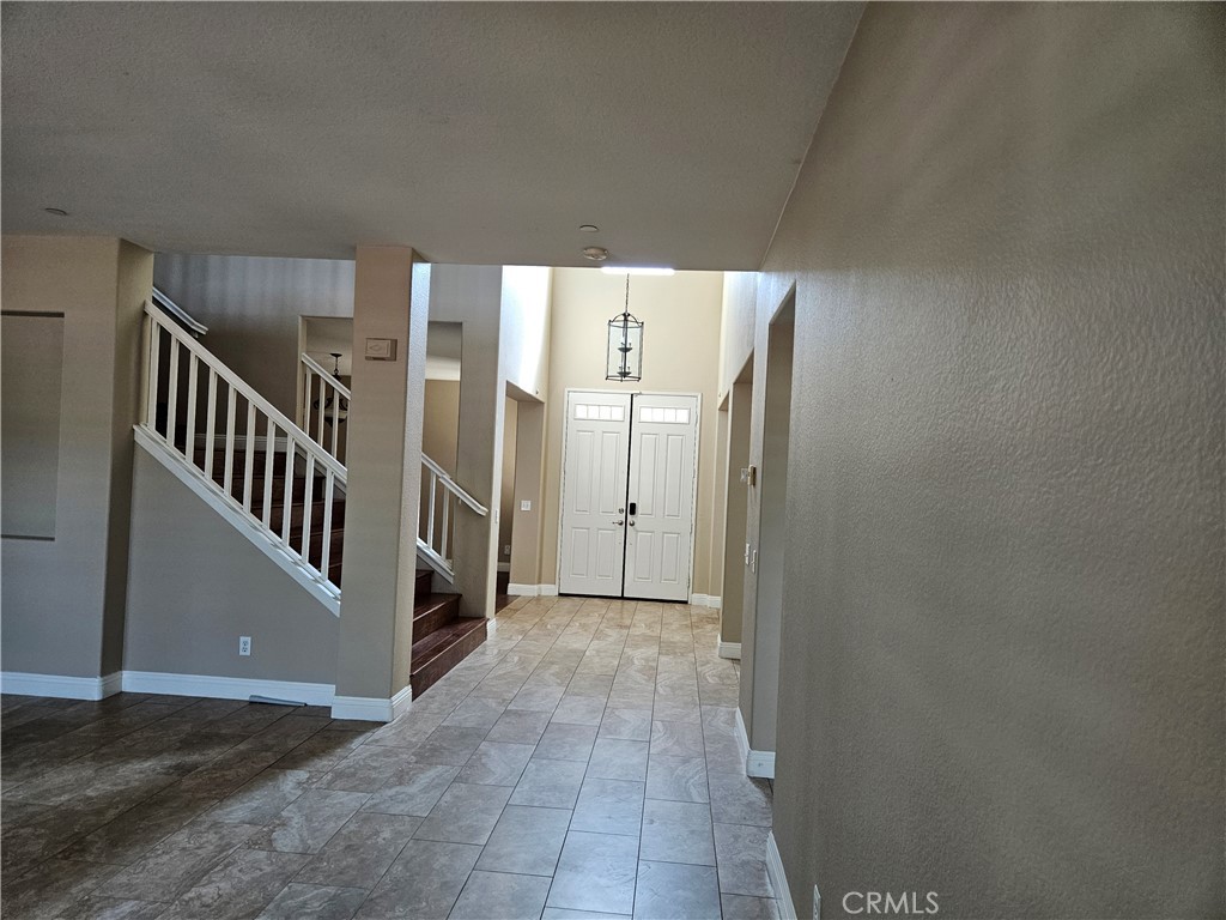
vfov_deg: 58.9
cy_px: 460
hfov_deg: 73.9
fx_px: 815
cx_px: 613
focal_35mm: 23
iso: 200
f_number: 1.8
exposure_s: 1/120
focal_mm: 5.4
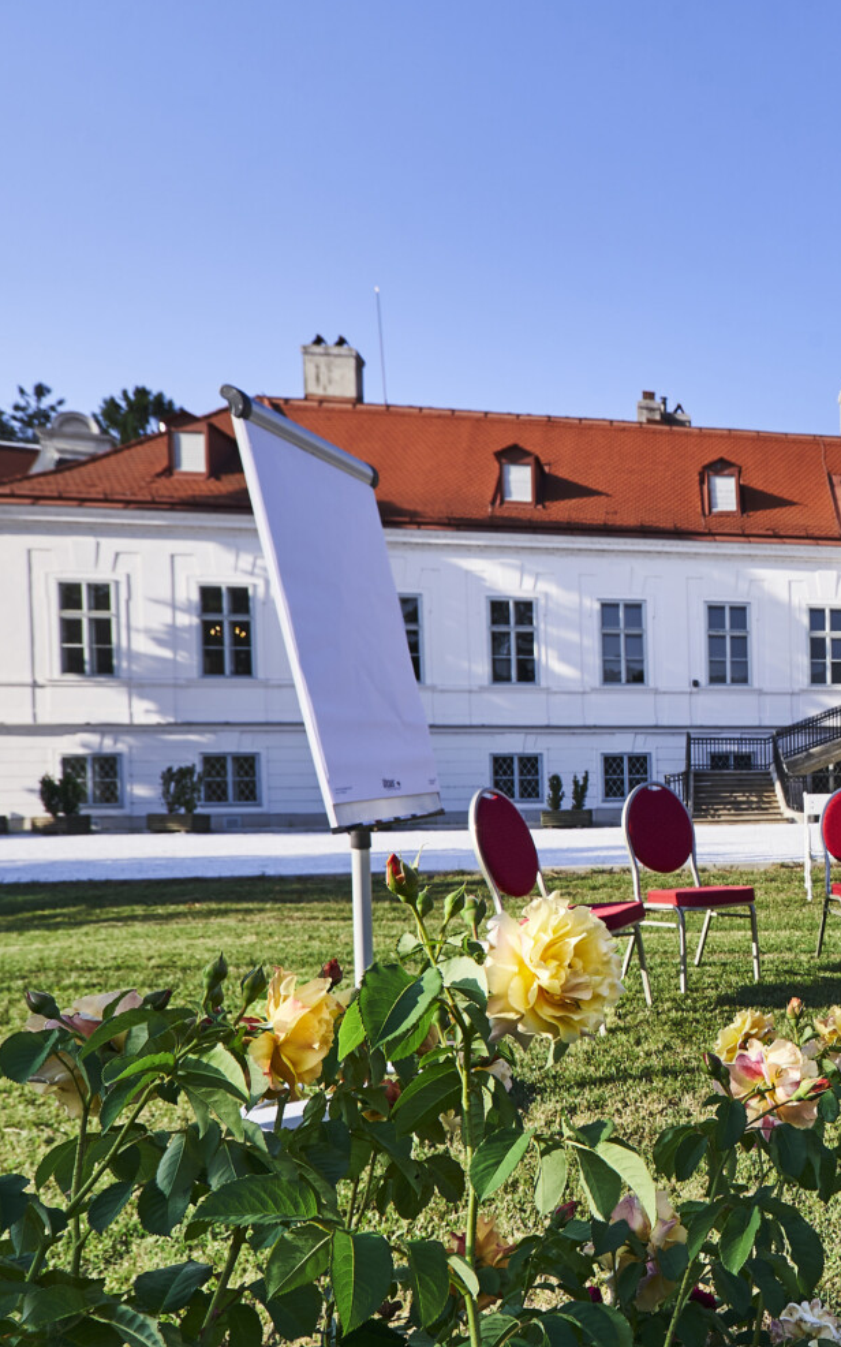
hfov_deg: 37.3
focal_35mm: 27
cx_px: 958
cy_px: 694
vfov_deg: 68.4
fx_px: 990
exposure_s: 1/100
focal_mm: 17
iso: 100
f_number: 11
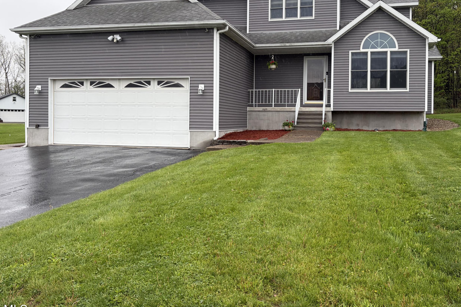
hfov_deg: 57.2
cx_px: 248
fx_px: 423
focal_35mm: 33
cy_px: 118
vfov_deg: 39.7
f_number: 1.6
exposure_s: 1/371
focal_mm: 5.96
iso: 50
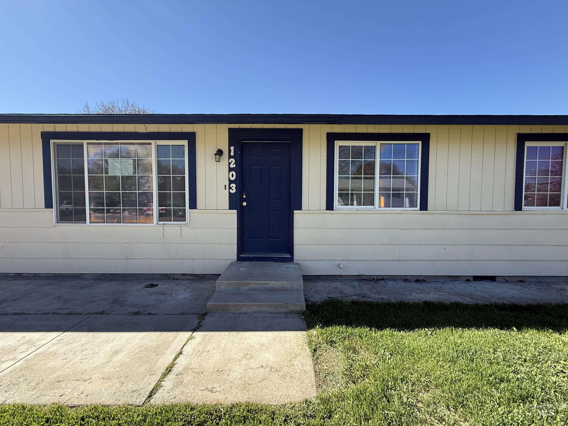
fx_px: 230
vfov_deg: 85.7
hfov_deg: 102.1
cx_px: 284
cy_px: 213
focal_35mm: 14
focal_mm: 2.22
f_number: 2.2
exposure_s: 1/549
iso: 50
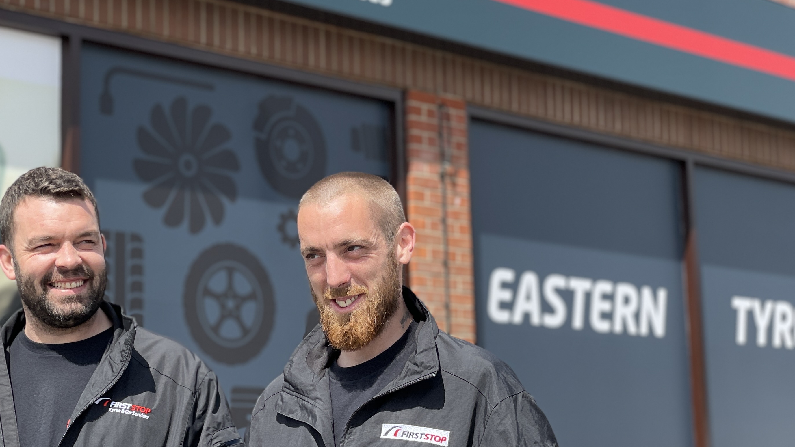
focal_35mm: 83
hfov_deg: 25.5
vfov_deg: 14.6
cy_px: 176
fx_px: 1750
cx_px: 273
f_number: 2
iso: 25
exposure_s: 1/922
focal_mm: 6
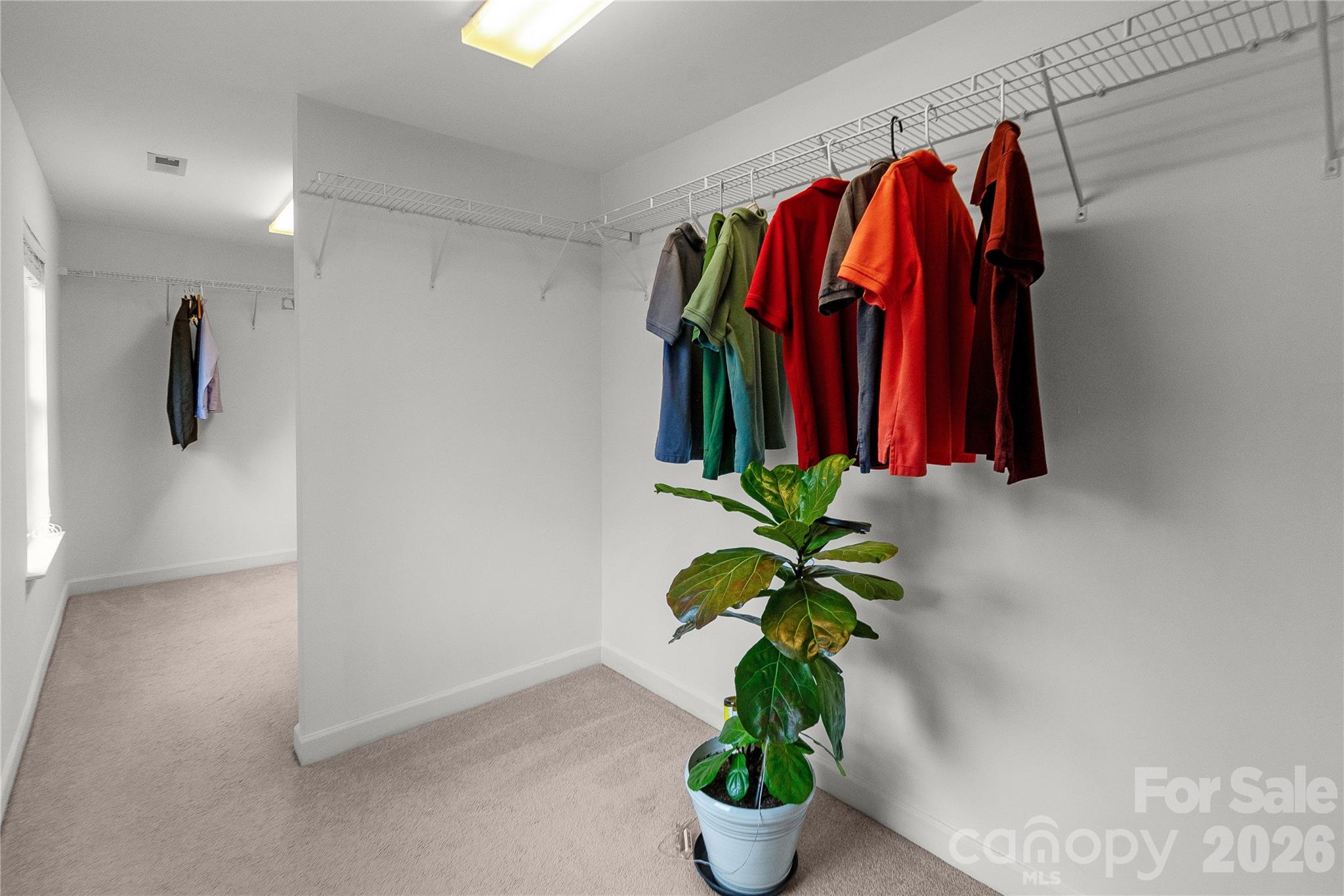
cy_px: 448
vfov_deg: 77.3
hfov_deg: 100.4
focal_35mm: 15
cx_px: 672
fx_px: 560
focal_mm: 10
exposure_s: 1/15
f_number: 8
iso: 320
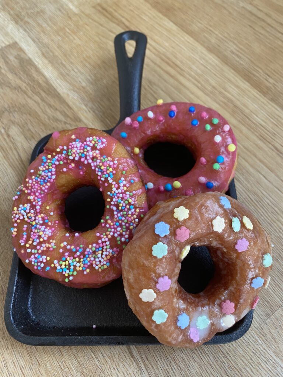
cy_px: 188
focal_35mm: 26
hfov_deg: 53.1
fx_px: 283
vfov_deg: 67.3
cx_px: 142
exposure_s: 1/70
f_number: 1.8
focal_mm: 4.25
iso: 125
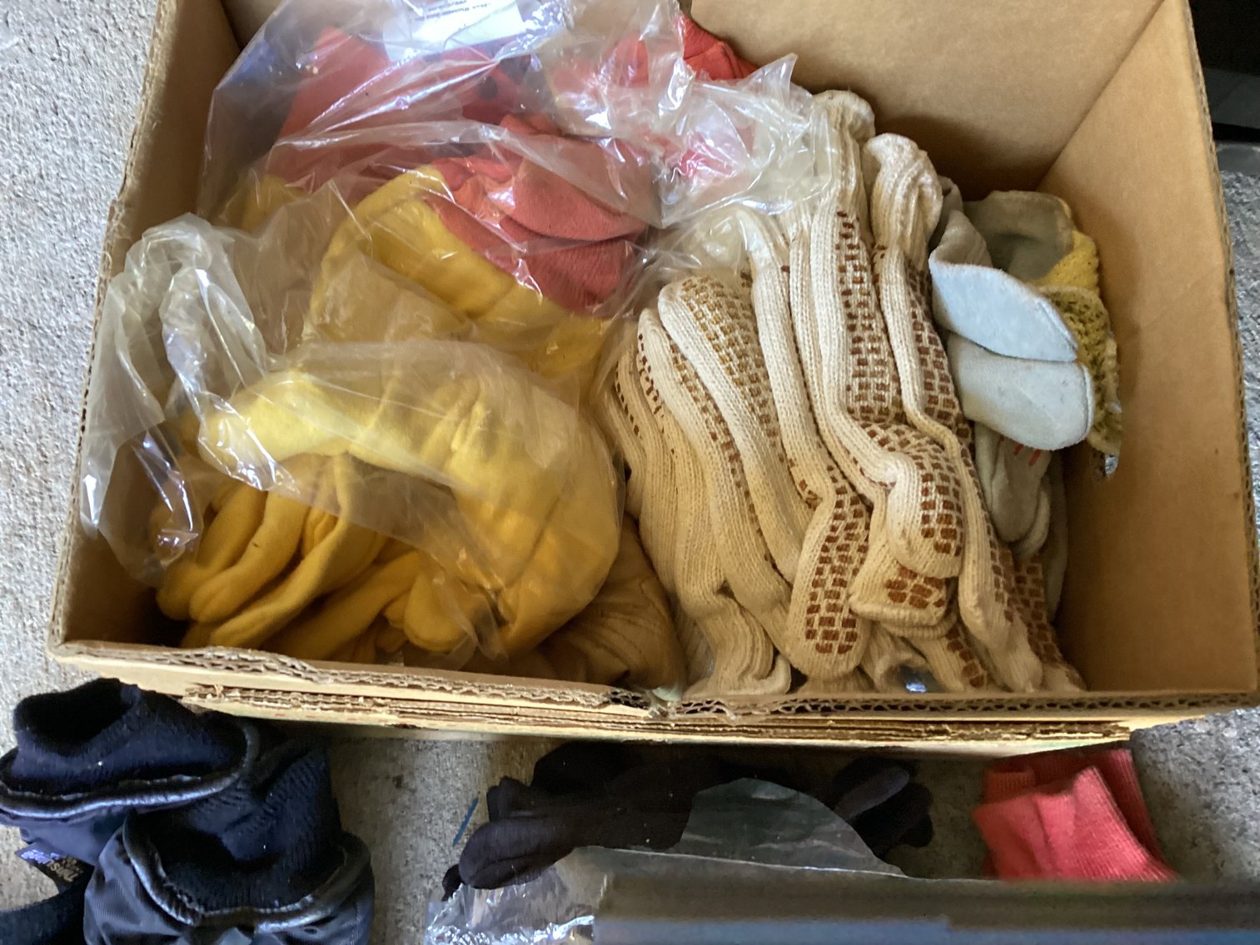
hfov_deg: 58.3
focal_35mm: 31
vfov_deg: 45.4
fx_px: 1128
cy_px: 472
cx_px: 630
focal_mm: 3.3
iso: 320
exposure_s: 1/60
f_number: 2.4
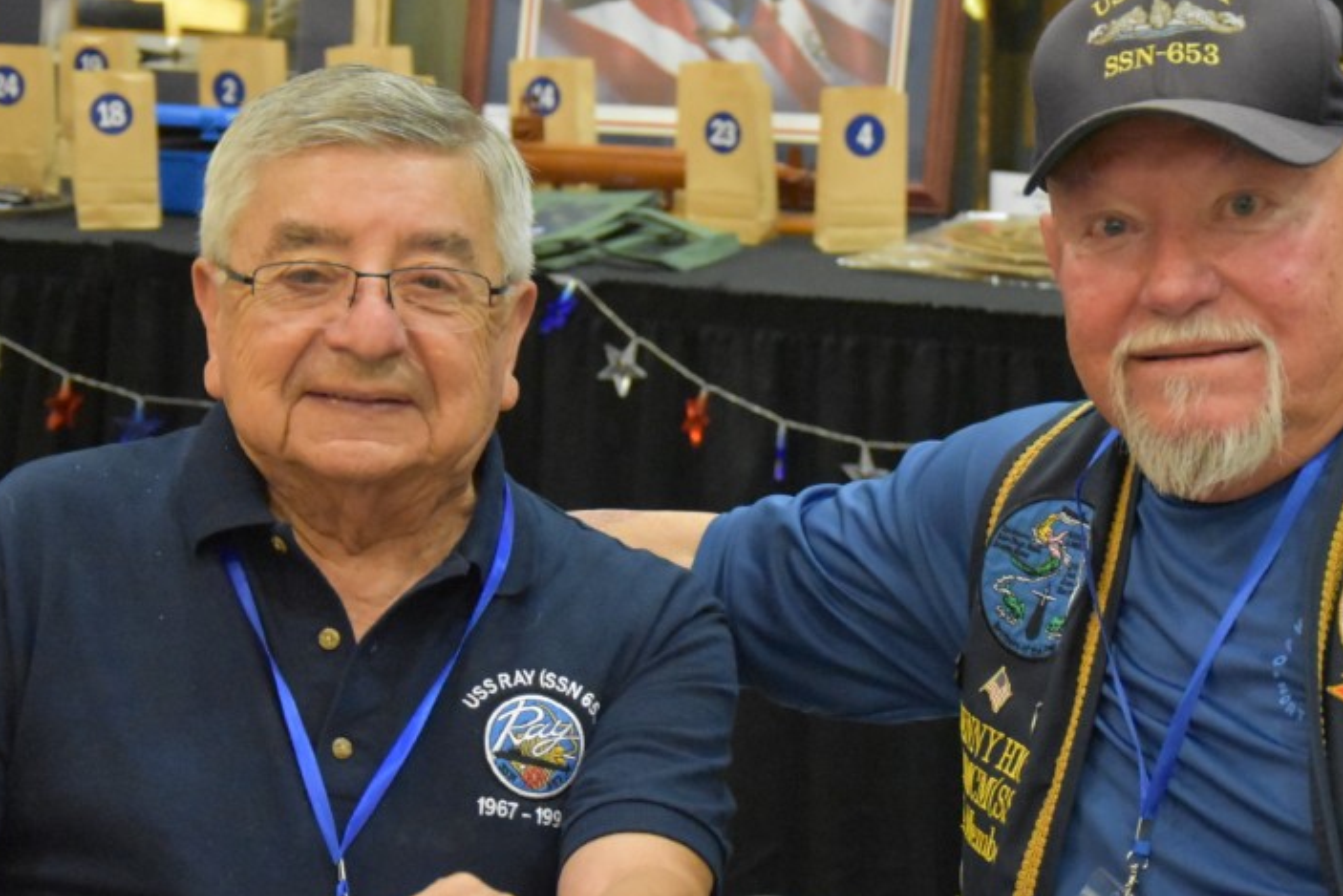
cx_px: 800
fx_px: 4403
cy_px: 453
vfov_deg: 11.6
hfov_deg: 17.3
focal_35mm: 118
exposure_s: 1/60
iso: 7200
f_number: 4.8
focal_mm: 48
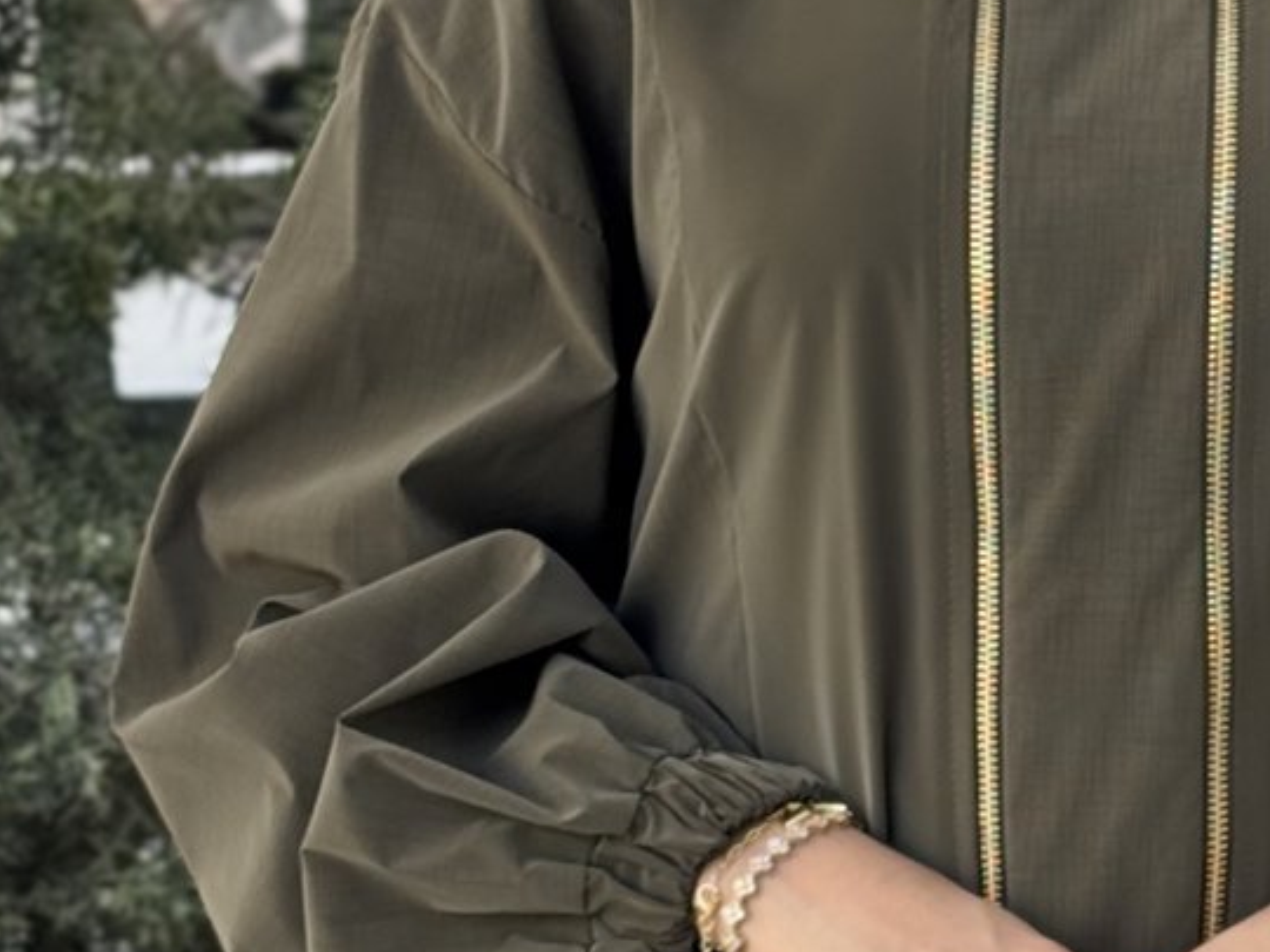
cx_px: 1272
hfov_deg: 10.8
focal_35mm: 182
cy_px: 414
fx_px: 6677
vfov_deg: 8.2
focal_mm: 6.76
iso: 64
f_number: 1.78
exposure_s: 1/510
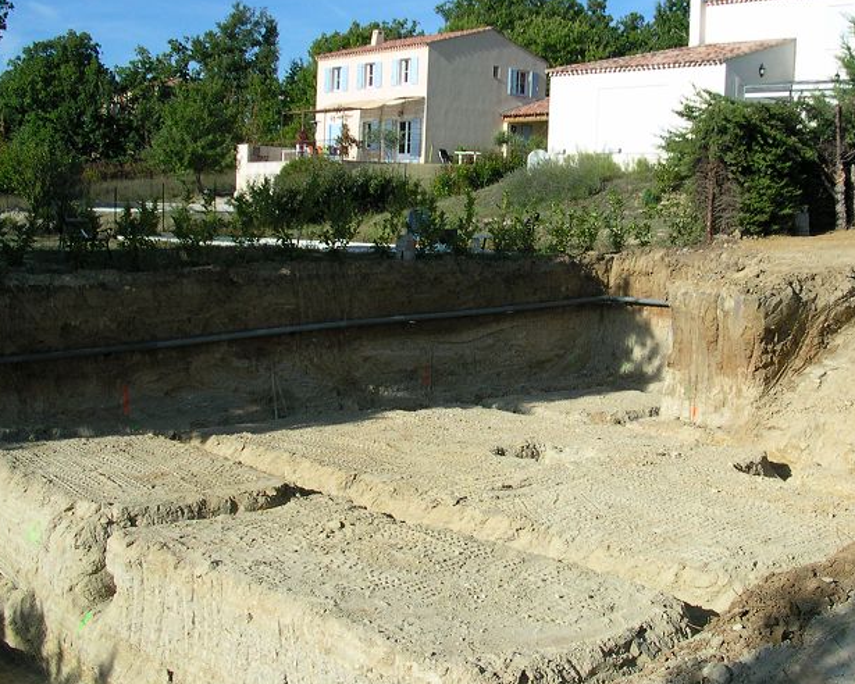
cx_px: 546
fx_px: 1189
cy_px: 357
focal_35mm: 47
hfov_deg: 39.2
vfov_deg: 32.1
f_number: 4.5
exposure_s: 1/457
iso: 100
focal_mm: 5.6
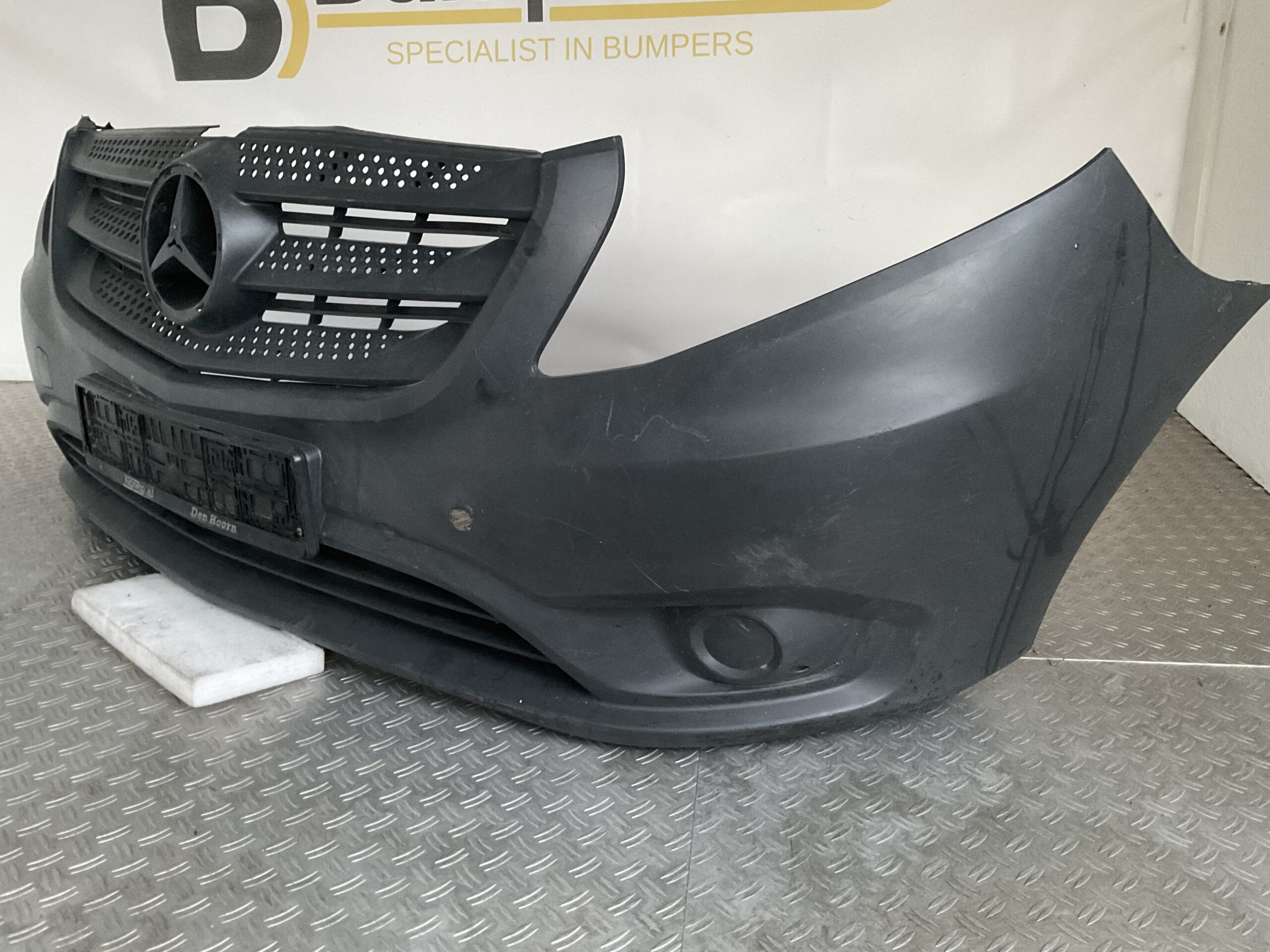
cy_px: 476
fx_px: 1064
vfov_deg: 48.2
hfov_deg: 61.7
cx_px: 635
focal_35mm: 29
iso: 400
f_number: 1.8
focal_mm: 3
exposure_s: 1/25
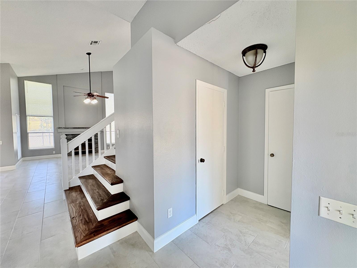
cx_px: 178
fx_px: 144
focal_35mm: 14
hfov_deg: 102.1
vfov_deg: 85.7
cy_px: 134
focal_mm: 2.22
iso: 80
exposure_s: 1/120
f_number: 2.2
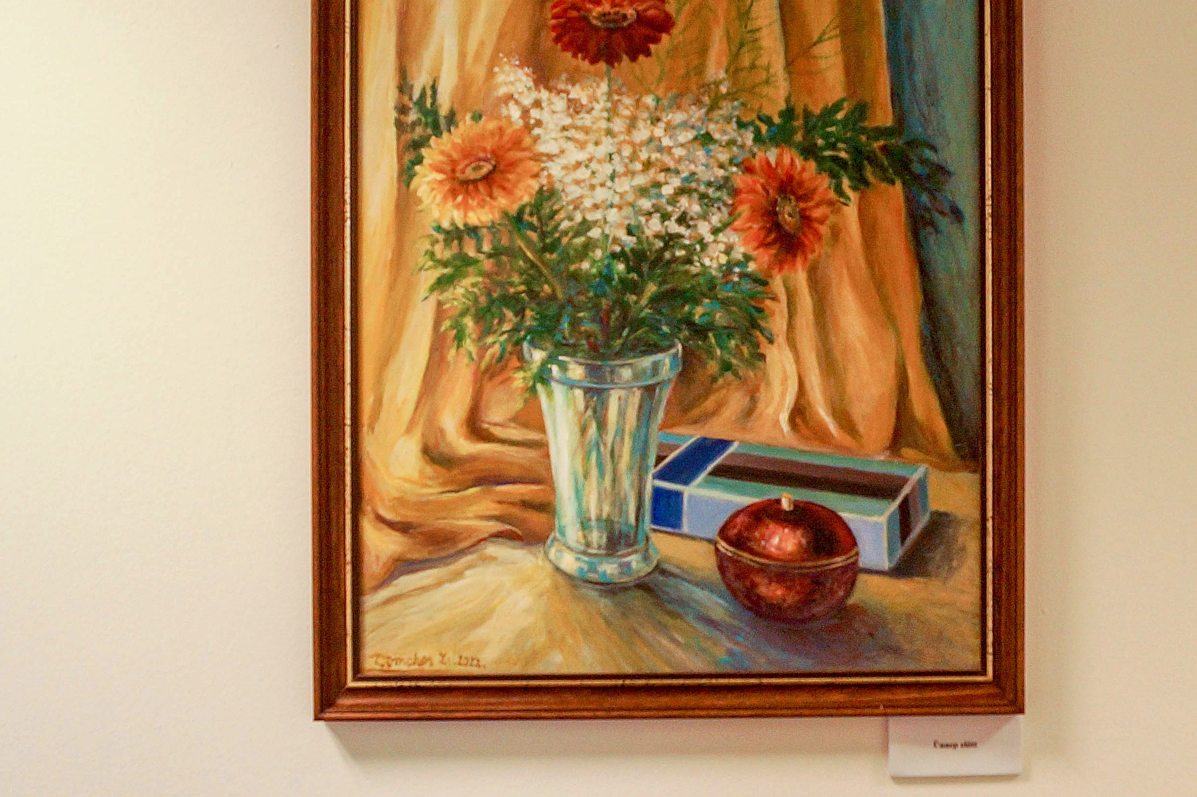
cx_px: 645
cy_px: 369
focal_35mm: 60
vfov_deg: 22.6
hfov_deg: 33.4
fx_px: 1994
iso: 400
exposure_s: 1/40
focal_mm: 18
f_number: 5
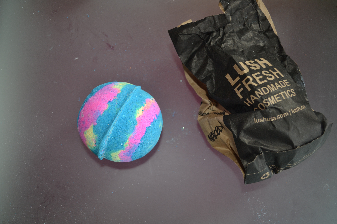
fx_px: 309
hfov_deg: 57.2
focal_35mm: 33
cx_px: 168
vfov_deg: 40.0
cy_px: 112
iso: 180
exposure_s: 1/60
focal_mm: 22
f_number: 3.8
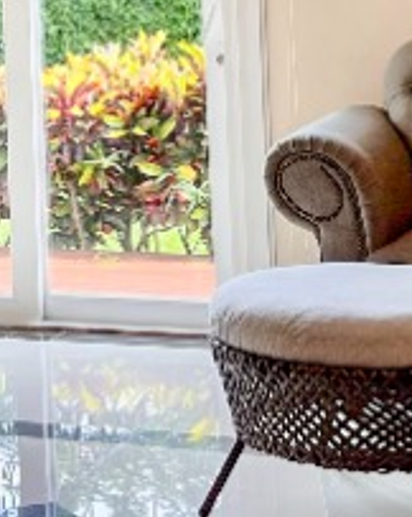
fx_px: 1908
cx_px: -33
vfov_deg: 14.9
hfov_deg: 12.1
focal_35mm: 125
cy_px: -104
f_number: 1.5
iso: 32
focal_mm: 5.7
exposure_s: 1/115
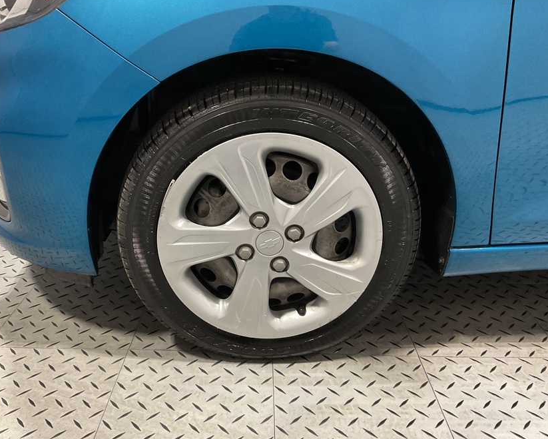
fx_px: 535
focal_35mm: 33
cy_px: 220
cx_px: 246
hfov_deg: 54.1
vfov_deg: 44.6
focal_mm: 3
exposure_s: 1/60
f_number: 1.8
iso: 160
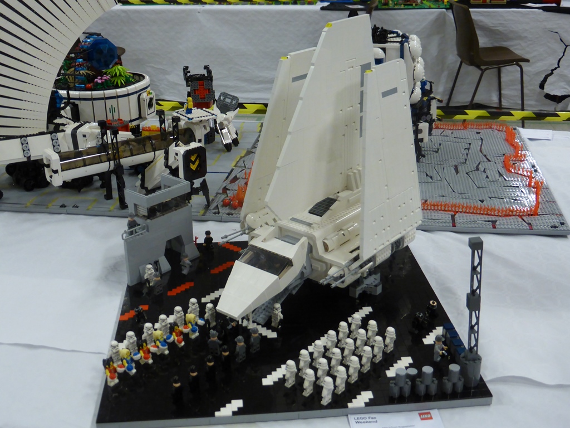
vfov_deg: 35.1
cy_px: 214
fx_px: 675
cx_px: 285
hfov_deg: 45.8
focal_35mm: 41
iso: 400
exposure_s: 1/25
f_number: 3.9
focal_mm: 7.4
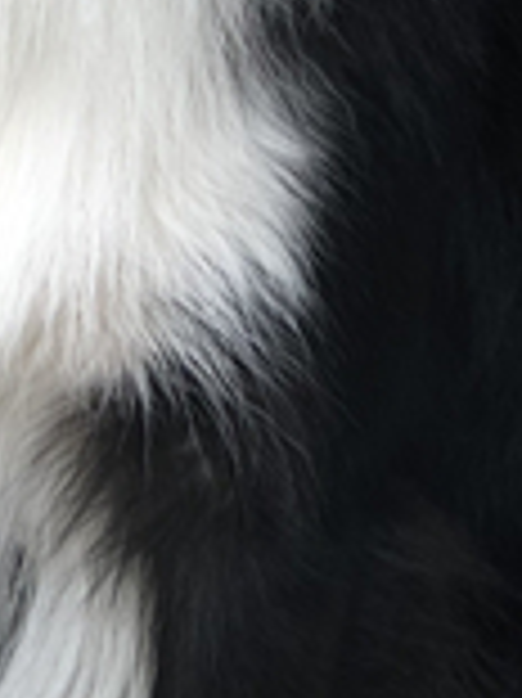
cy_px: 59
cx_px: 45
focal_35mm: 245
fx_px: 4933
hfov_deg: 6.0
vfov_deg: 8.1
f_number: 2.8
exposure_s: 1/100
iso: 25
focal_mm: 6.6
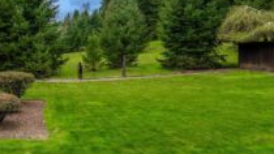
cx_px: 57
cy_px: 54
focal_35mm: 36
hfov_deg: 52.0
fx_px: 261
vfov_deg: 32.6
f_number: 7.1
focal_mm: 18
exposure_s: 1/80
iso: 80
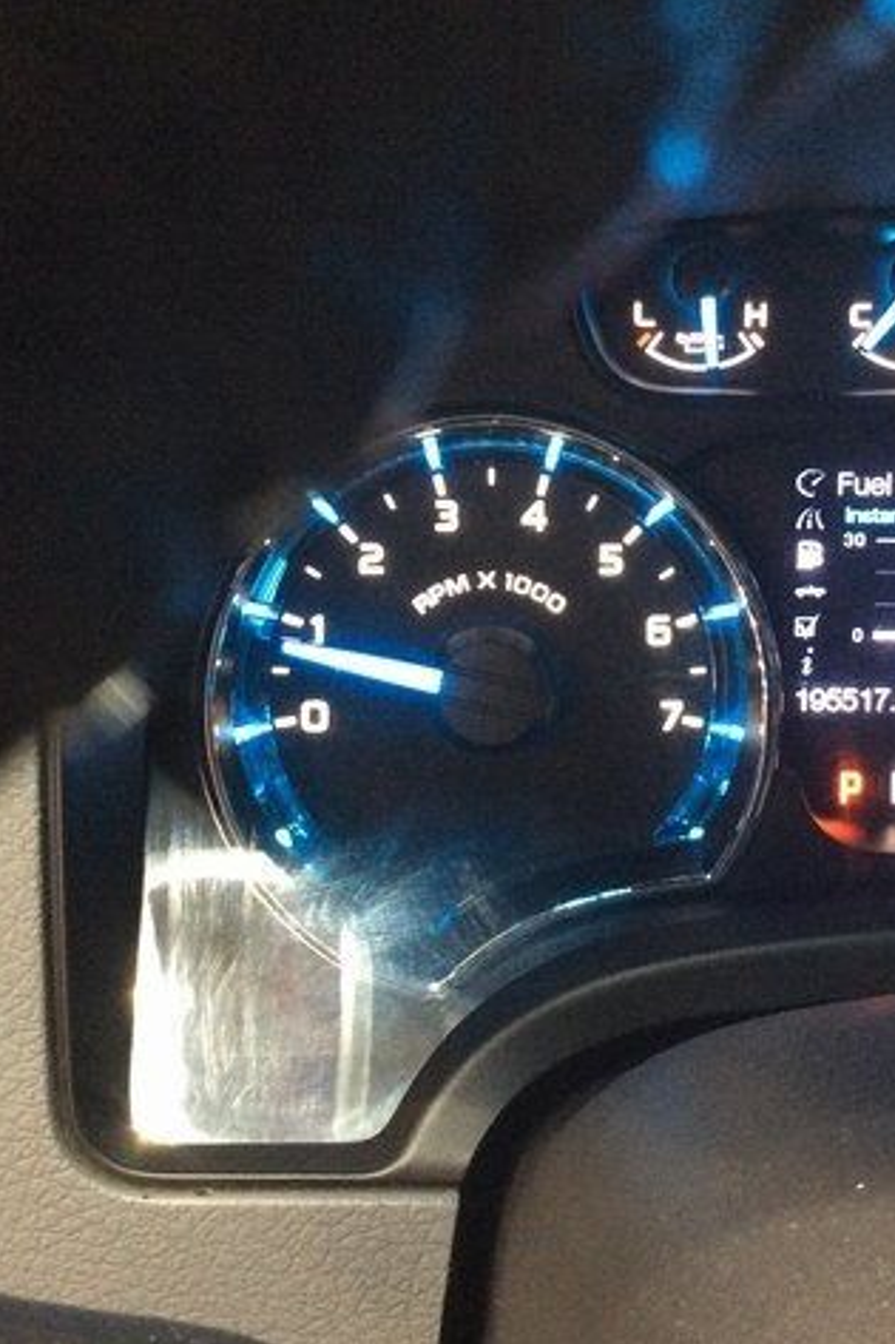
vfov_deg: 43.6
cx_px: 511
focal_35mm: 45
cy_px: 671
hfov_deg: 29.8
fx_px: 1679
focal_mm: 3.3
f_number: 2.4
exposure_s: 1/15
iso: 250
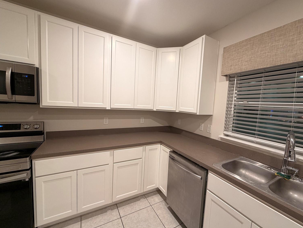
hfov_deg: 98.0
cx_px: 161
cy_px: 115
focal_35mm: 15
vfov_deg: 81.8
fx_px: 131
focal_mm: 2.22
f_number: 2.2
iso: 200
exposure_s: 1/60
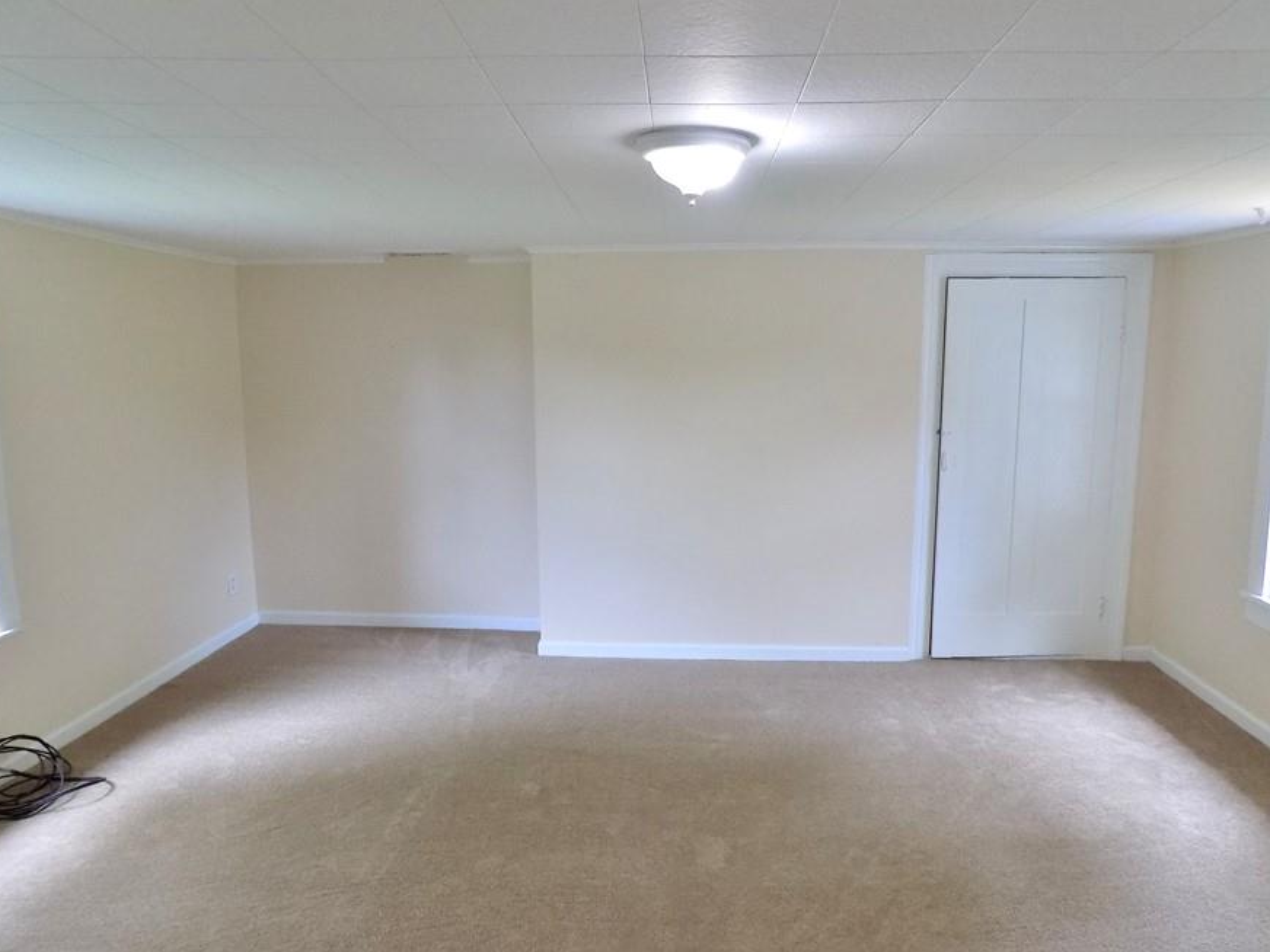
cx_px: 642
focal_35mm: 27
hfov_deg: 65.3
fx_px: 991
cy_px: 511
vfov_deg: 51.3
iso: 180
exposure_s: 1/30
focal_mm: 4
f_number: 3.1
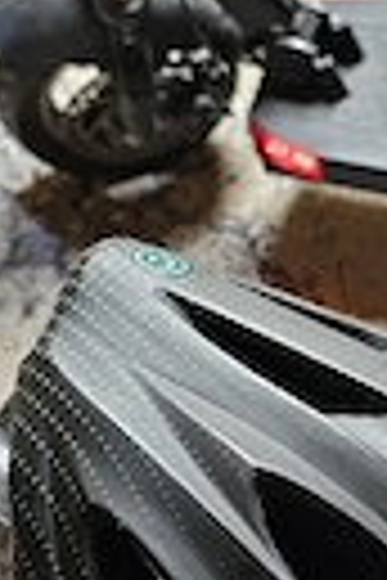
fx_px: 1193
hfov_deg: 17.1
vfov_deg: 27.0
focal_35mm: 74
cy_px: 441
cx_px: 531
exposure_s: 1/143
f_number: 1.7
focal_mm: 6.3
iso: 320
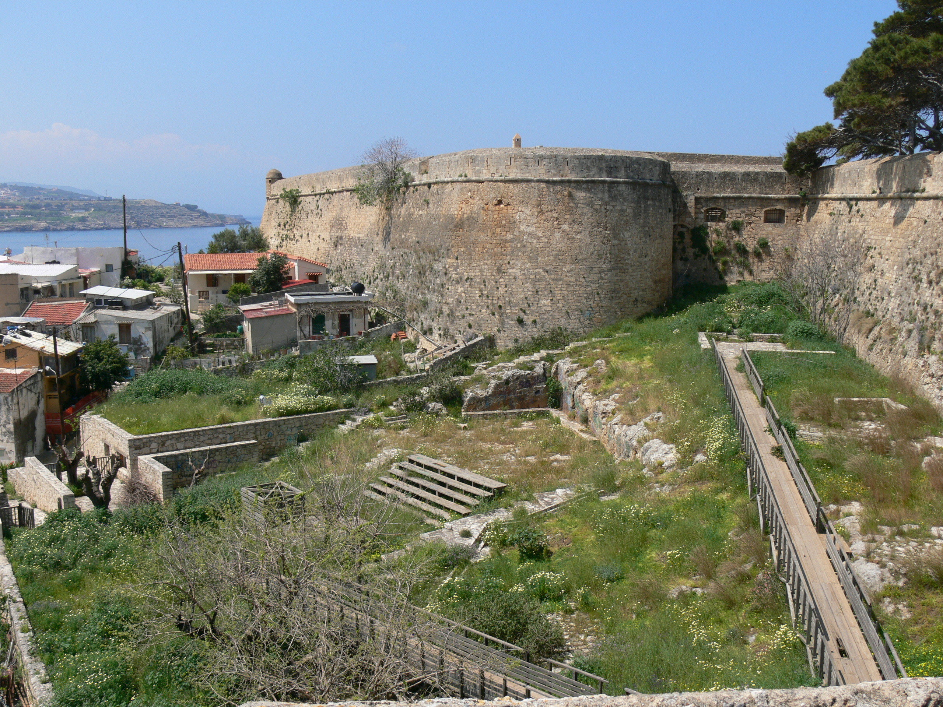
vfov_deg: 40.7
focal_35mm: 35
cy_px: 354
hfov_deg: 52.6
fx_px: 953
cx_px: 472
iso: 80
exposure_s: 1/400
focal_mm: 7.4
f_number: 5.6
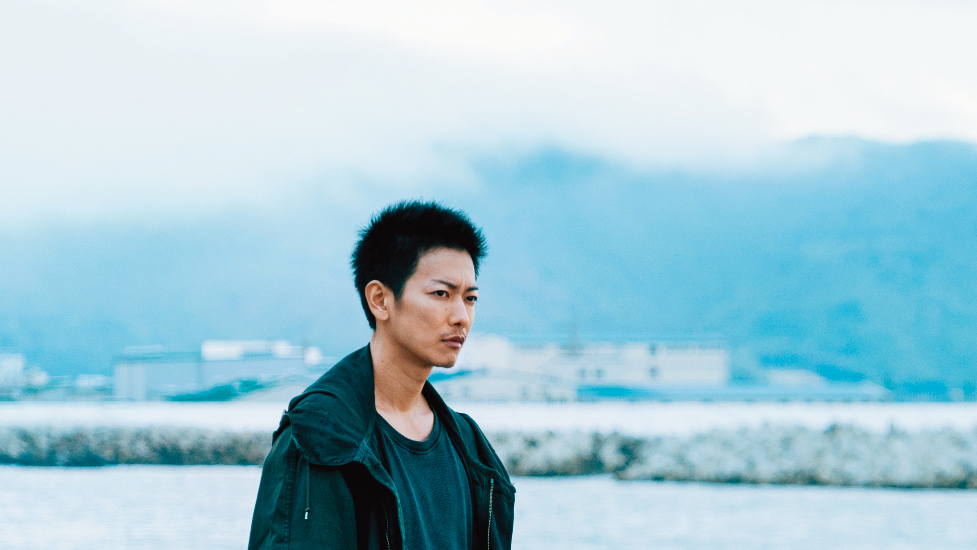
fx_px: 8369
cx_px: 976
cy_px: 633
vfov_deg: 3.8
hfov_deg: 6.7
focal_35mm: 323
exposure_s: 1/200
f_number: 6.3
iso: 640
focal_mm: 144
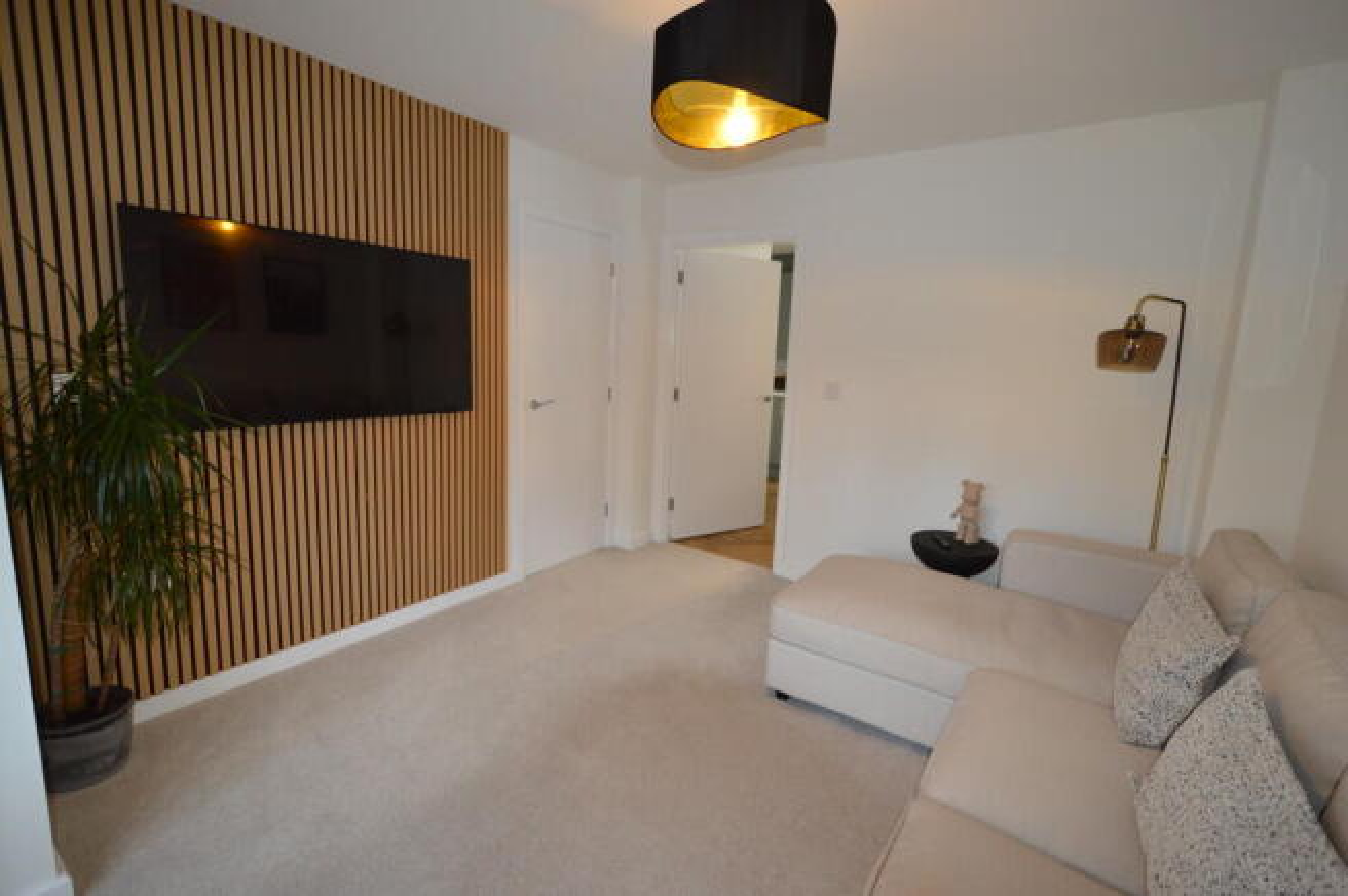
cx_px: 674
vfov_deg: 77.2
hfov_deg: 100.4
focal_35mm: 15
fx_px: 561
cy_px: 448
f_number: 4
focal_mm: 10
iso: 400
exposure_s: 1/60
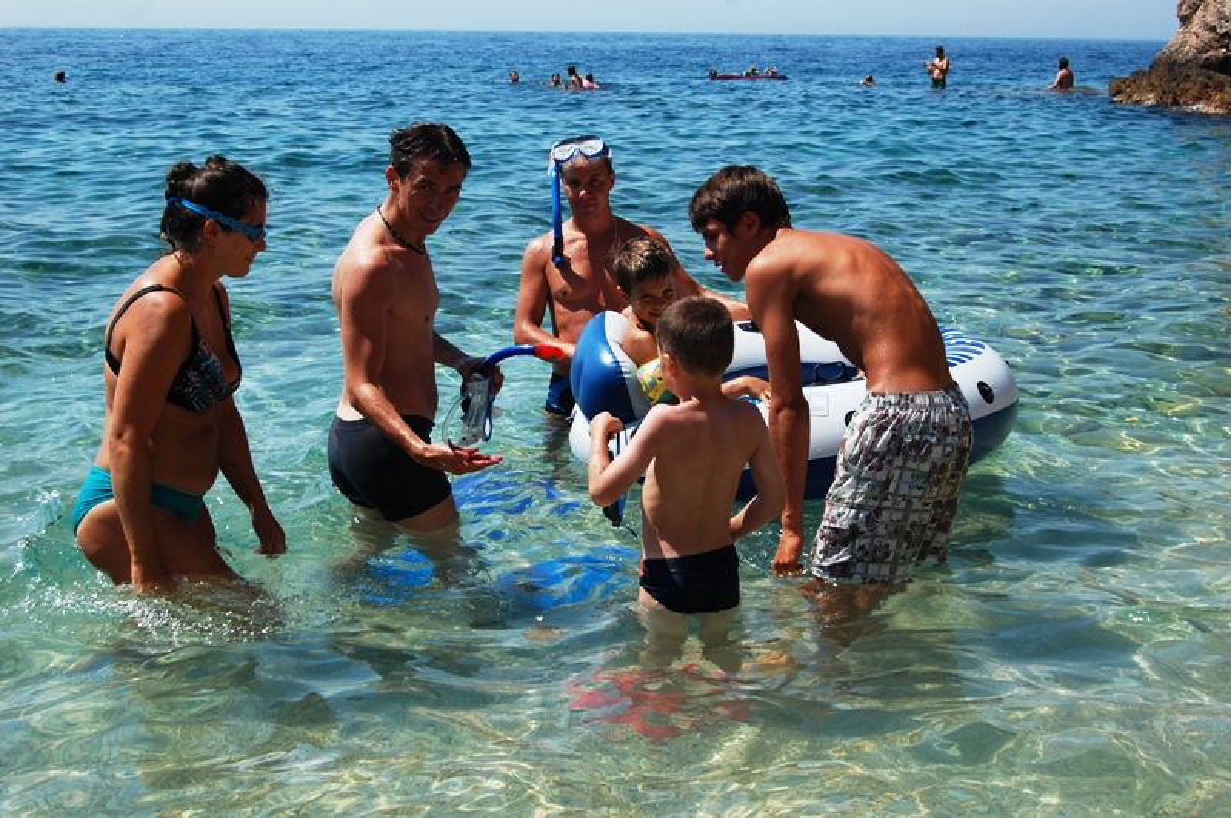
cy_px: 409
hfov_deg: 37.9
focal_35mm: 52
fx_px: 1794
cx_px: 616
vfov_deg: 25.7
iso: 200
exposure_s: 1/160
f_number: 6.3
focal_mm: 35
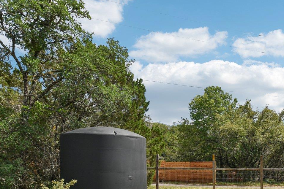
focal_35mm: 30
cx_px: 240
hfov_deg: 55.9
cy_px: 162
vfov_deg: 41.0
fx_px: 237
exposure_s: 1/320
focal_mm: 14
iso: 100
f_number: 8
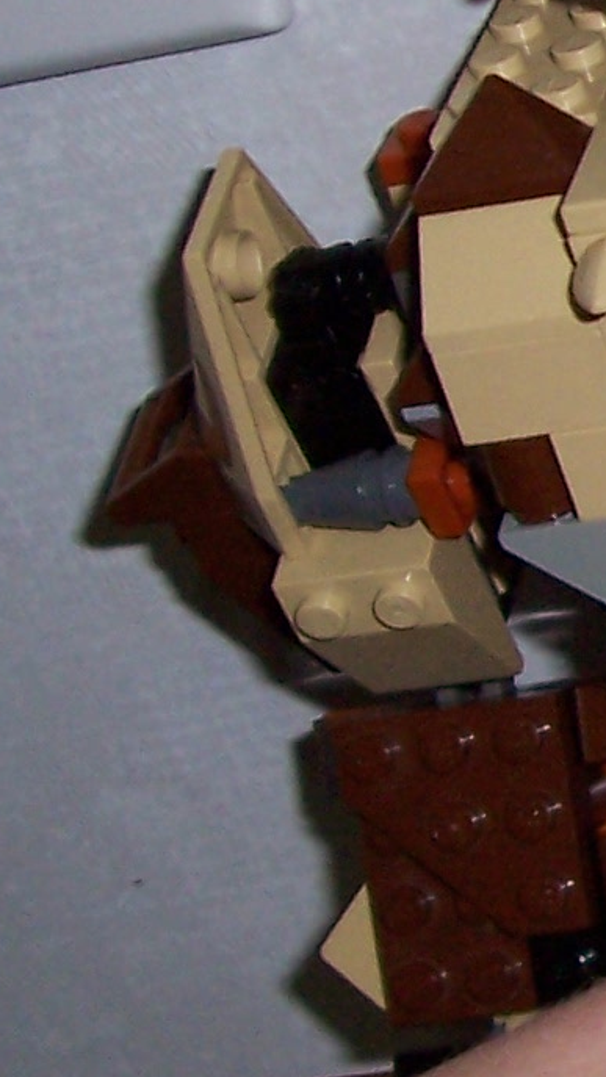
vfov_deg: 17.3
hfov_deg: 8.7
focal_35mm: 124
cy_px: 401
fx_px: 3542
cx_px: 1578
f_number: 2.7
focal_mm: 5.6
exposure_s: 1/60
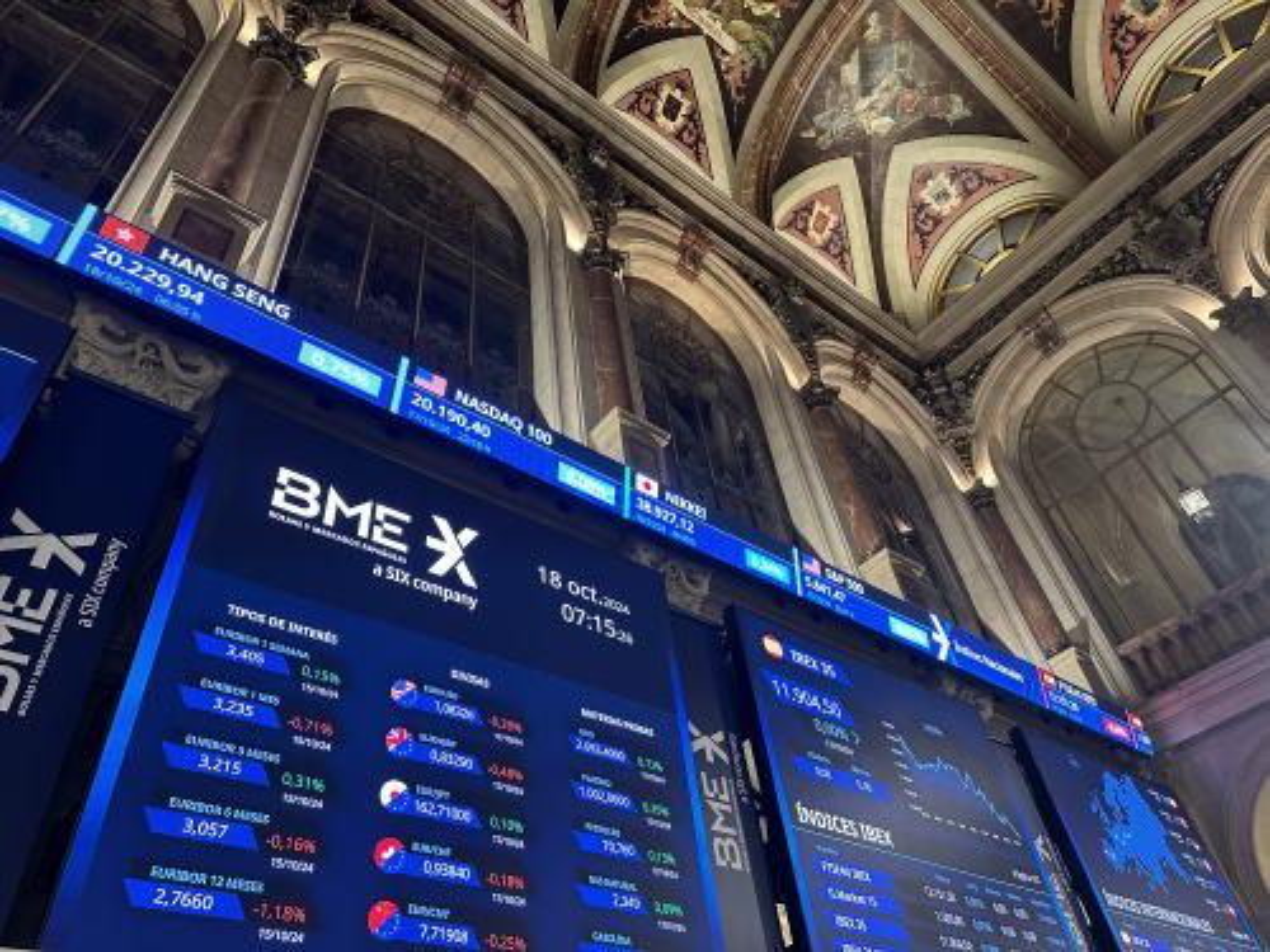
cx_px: 635
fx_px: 881
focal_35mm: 24
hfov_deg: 71.6
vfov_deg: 56.8
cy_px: 476
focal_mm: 6.86
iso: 320
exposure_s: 1/50
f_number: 1.78
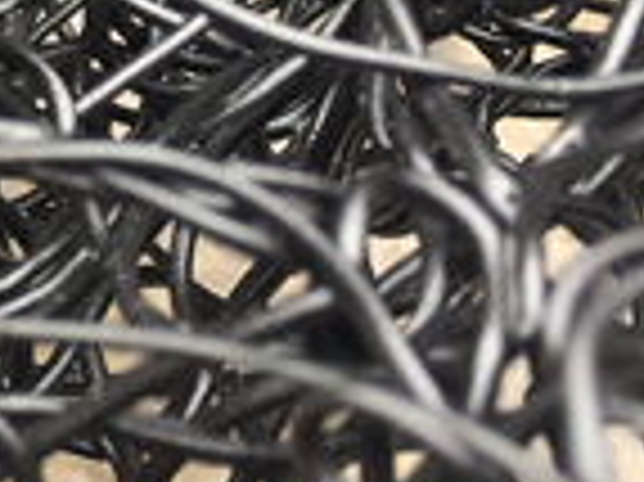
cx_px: -558
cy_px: -167
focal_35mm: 122
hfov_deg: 14.1
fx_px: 2268
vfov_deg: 11.8
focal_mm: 4.15
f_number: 2.2
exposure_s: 1/100
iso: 50
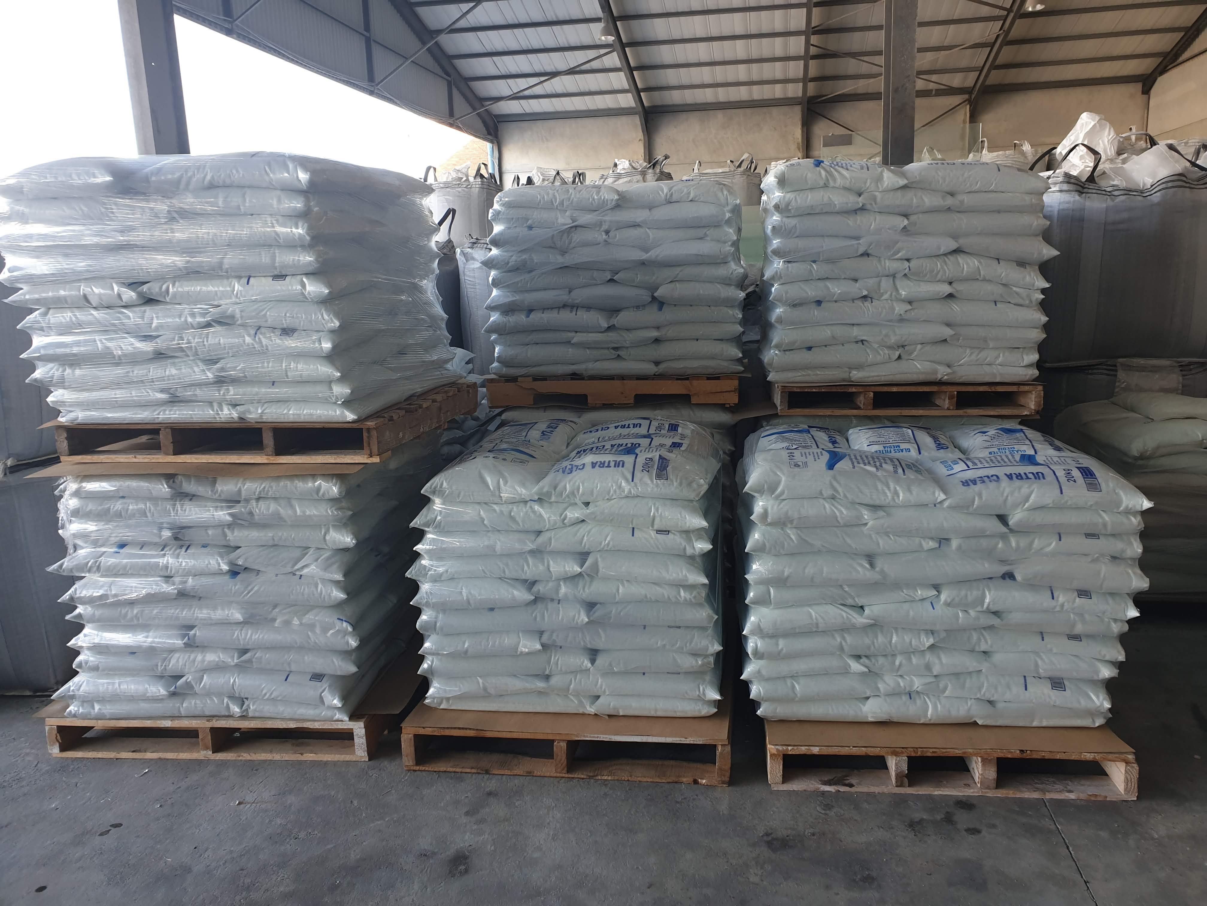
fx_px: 907
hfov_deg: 67.3
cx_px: 604
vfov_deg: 53.1
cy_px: 453
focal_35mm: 26
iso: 64
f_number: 2.4
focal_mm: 4.3
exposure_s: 1/100
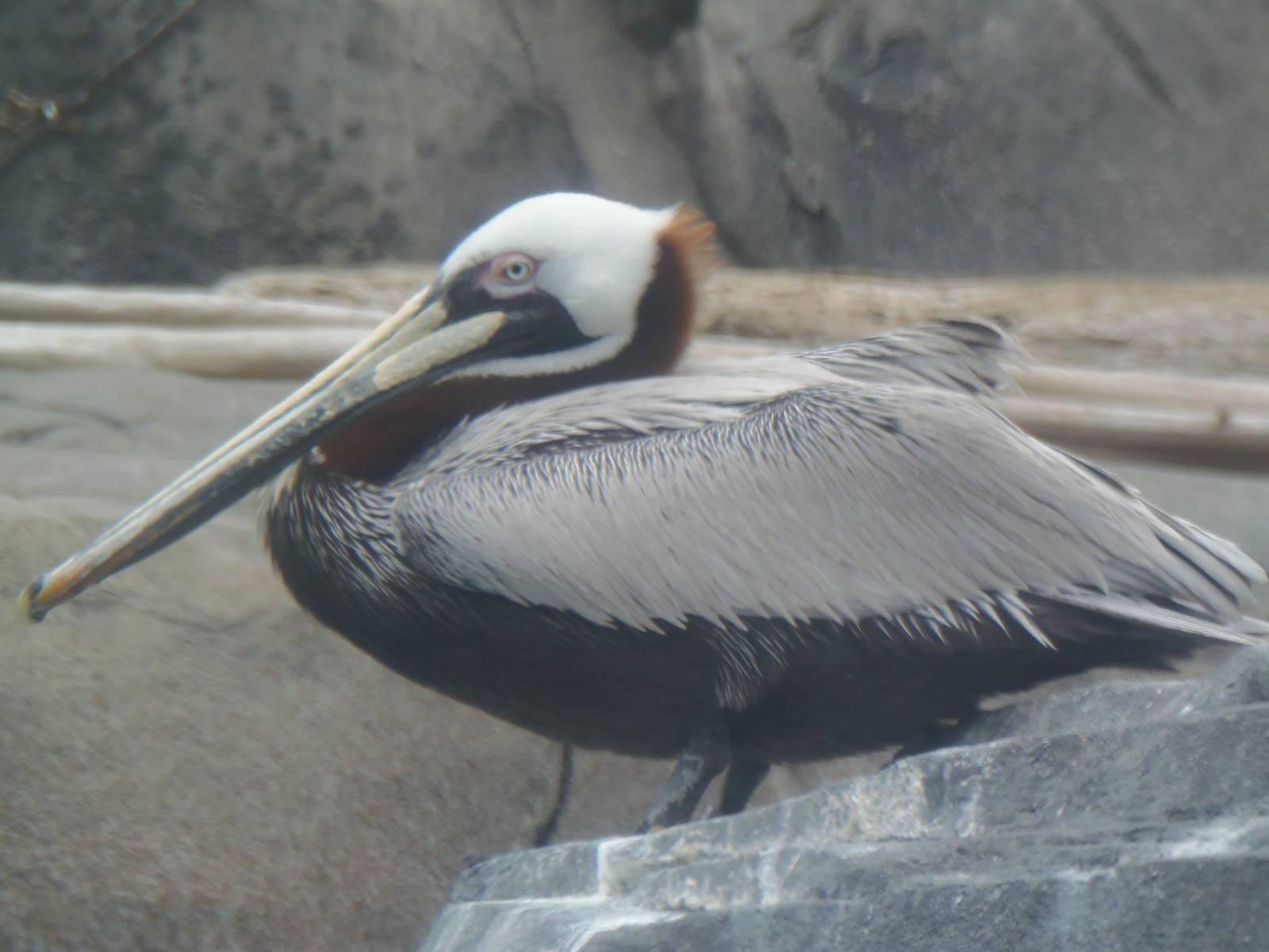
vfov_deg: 4.6
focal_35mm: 326
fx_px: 11951
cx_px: 634
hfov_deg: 6.1
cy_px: 476
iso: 64
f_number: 5
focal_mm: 60.4
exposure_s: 1/160
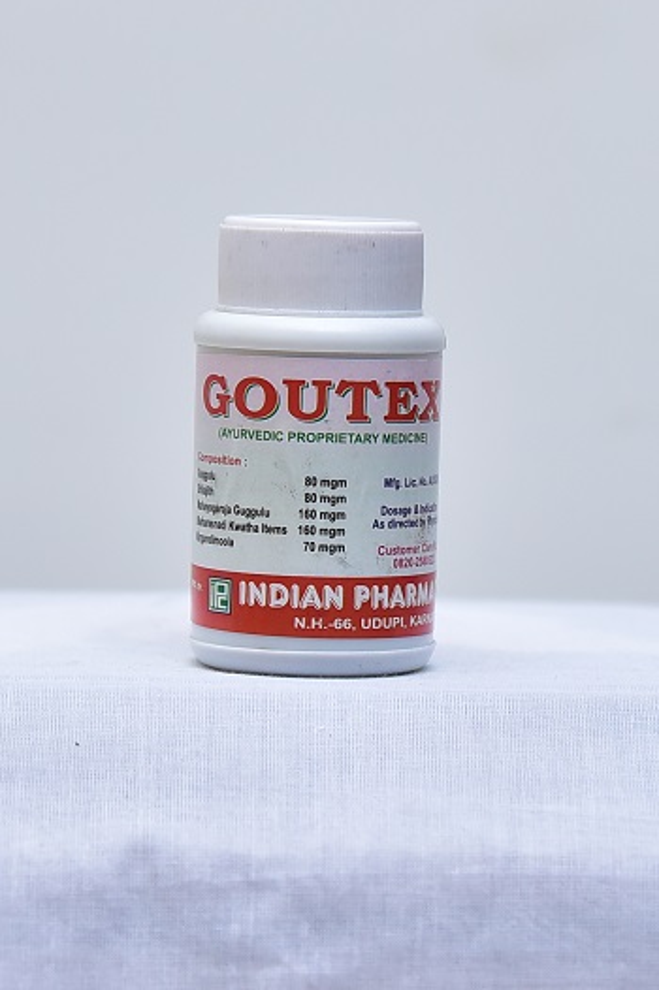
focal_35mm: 55
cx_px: 330
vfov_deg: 36.3
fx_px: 1512
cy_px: 495
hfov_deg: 24.6
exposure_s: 1/125
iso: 1250
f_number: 4
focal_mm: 55
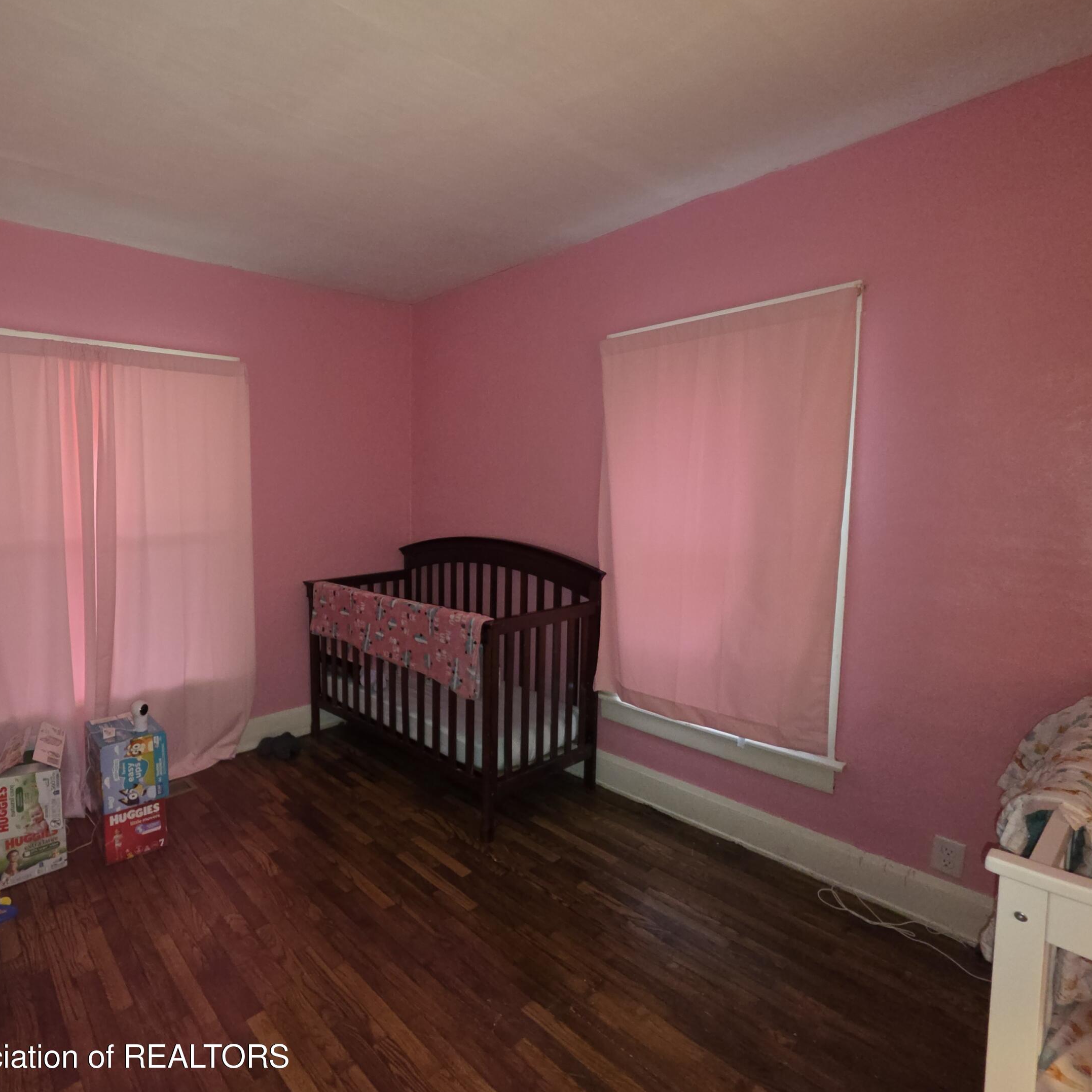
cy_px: 538
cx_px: 357
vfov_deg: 87.4
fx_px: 571
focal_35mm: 16
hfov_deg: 84.2
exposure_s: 1/30
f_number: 1.9
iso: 250
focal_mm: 2.2
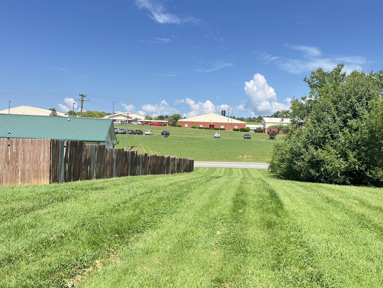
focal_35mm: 29
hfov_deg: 61.5
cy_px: 151
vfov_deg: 48.2
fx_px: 321
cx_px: 212
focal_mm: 5.7
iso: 50
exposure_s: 1/1326
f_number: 1.5
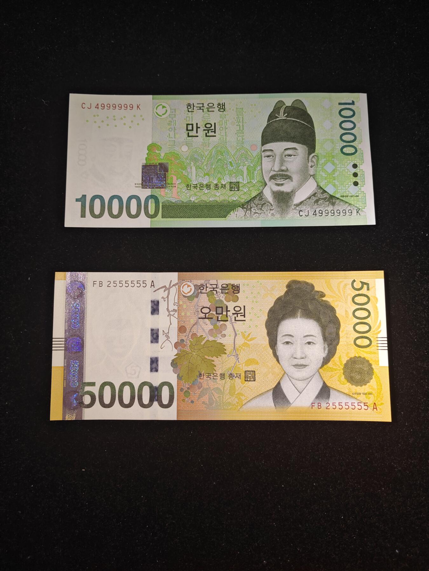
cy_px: 286
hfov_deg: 54.9
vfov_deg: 69.4
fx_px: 413
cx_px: 214
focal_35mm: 25
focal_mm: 5.3
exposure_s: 1/150
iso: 50
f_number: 1.9
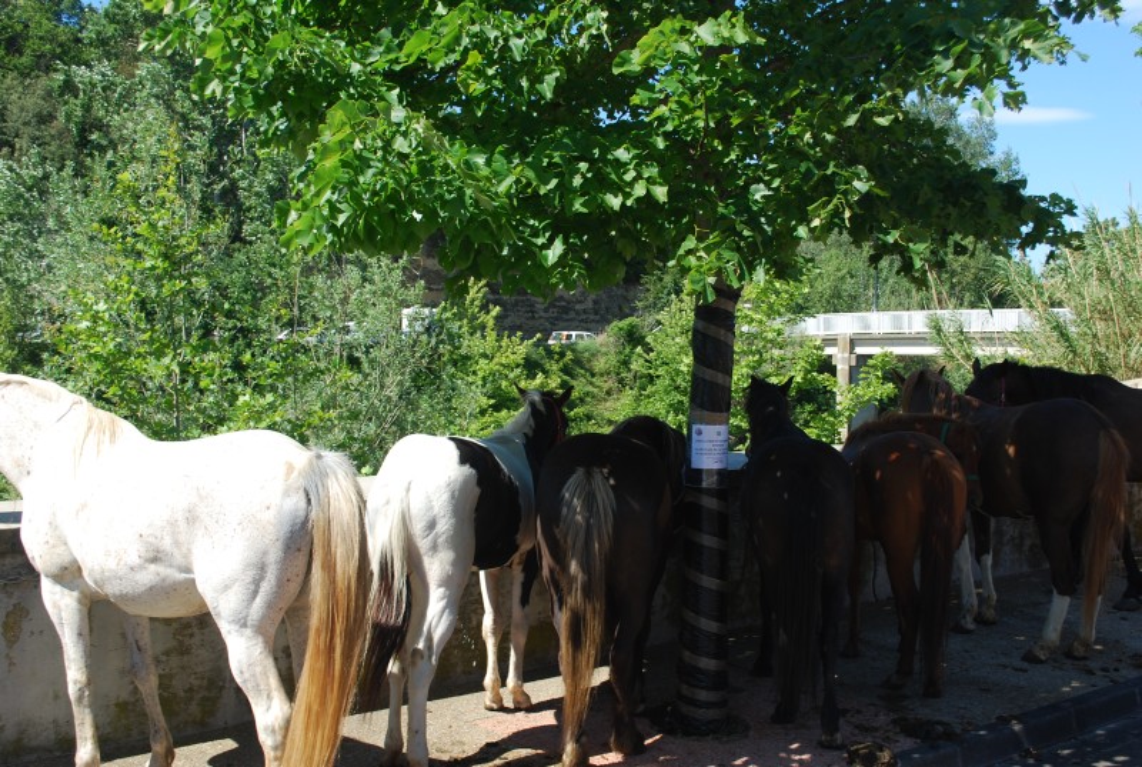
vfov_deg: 34.4
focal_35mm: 39
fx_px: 1240
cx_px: 571
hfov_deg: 49.5
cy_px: 384
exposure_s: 1/160
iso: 100
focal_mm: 26
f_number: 6.3
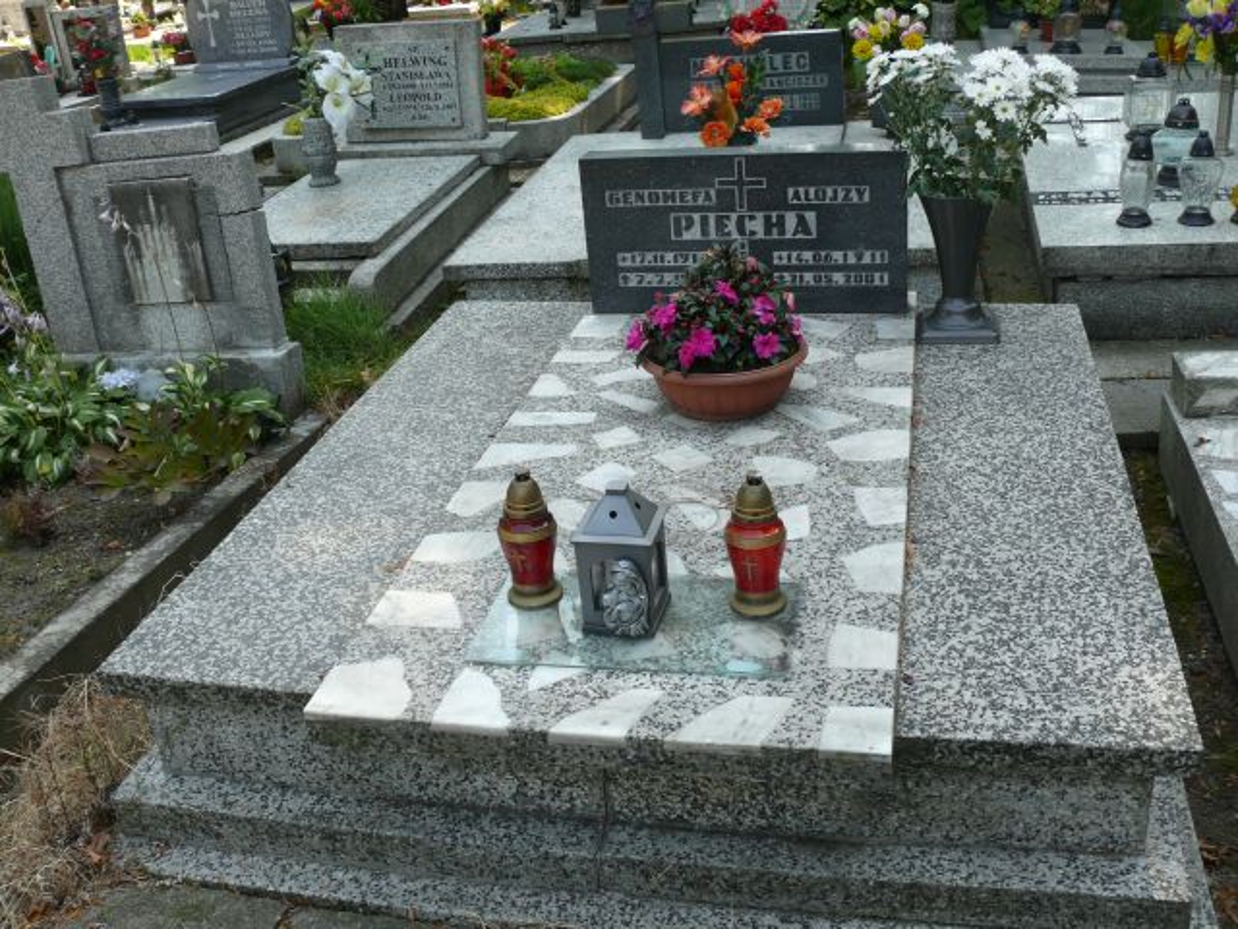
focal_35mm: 35
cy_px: 464
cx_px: 619
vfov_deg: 40.7
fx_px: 1252
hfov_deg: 52.6
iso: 100
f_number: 4
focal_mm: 7.4
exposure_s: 1/160
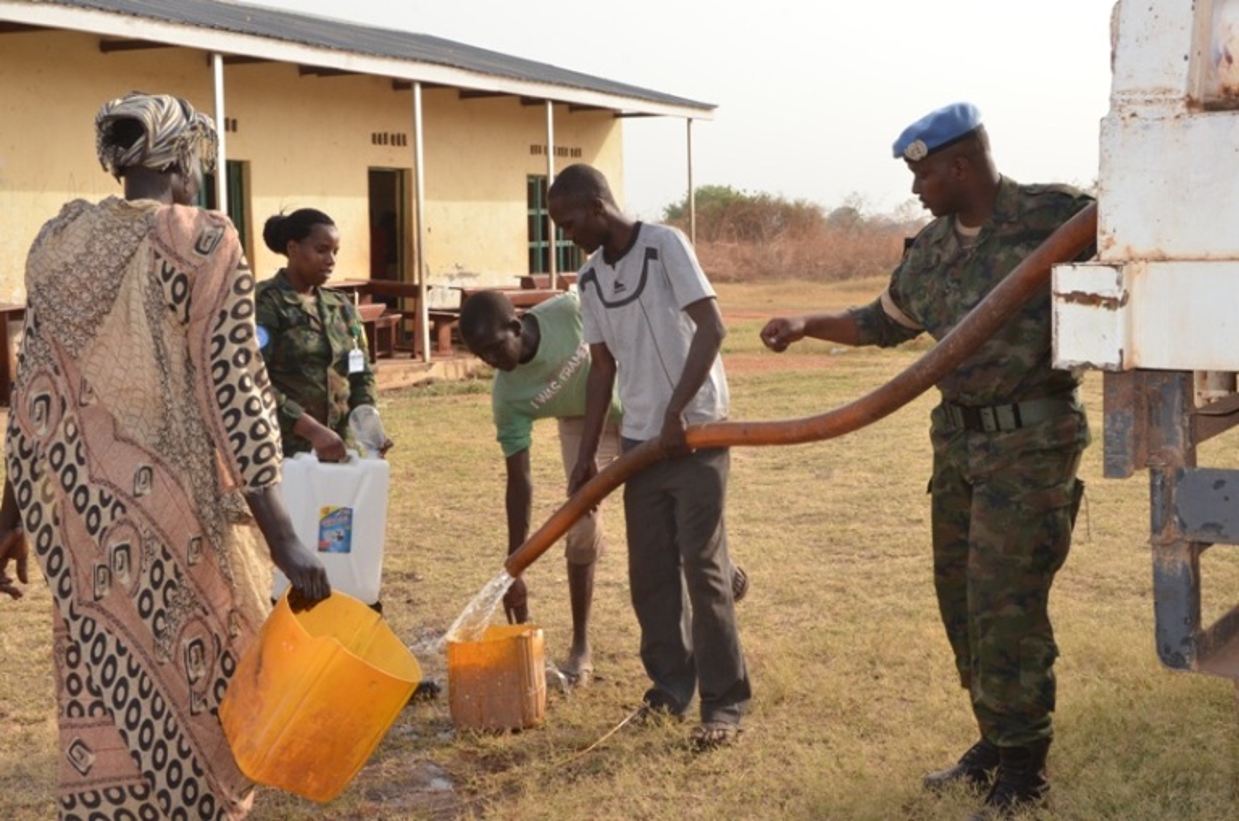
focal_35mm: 48
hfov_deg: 41.2
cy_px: 410
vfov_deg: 28.0
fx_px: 1649
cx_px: 620
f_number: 16
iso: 640
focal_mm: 32
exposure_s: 1/250
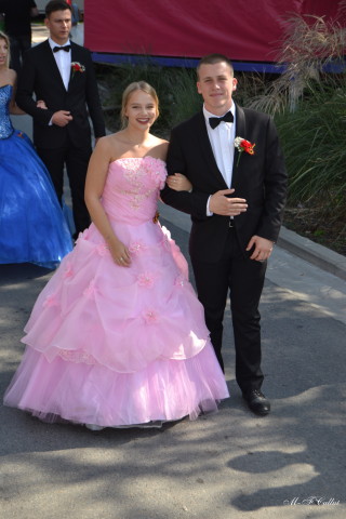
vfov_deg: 26.0
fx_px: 1124
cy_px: 260
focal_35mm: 78
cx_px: 173
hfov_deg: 17.5
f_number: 5.6
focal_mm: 52
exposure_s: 1/160
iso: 100
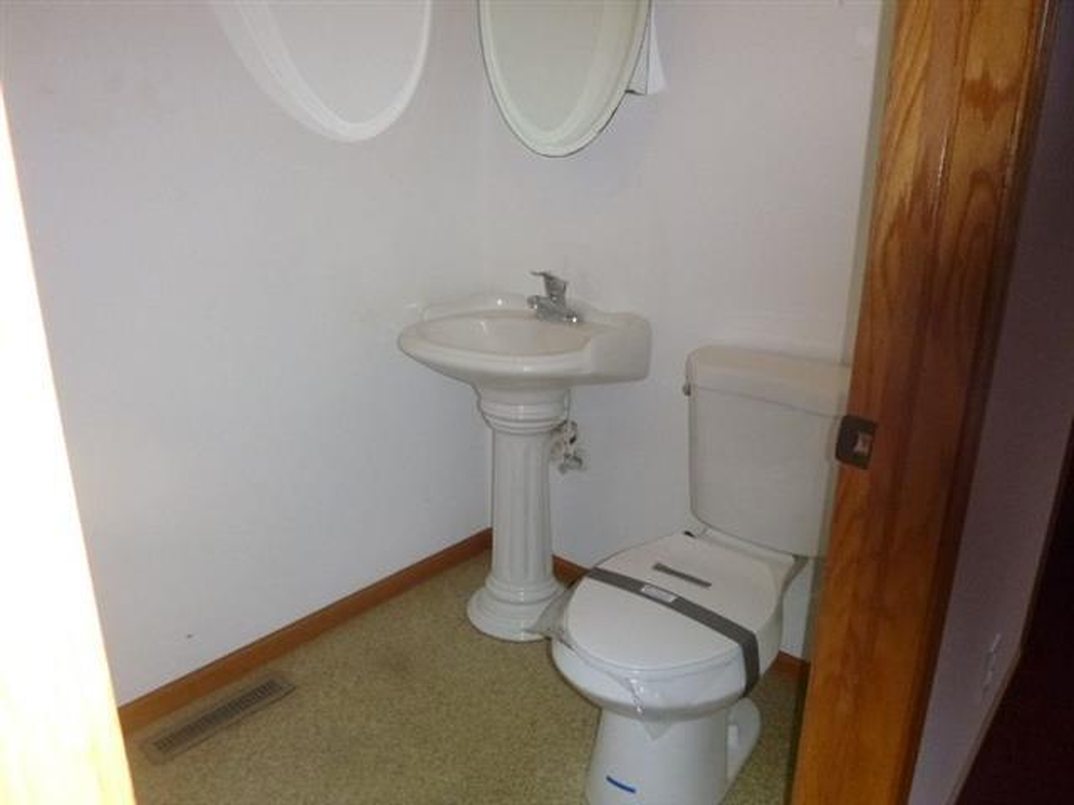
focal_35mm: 25
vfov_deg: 54.9
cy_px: 402
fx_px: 776
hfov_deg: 69.4
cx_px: 537
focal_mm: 4.5
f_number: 3.9
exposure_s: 1/60
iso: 400
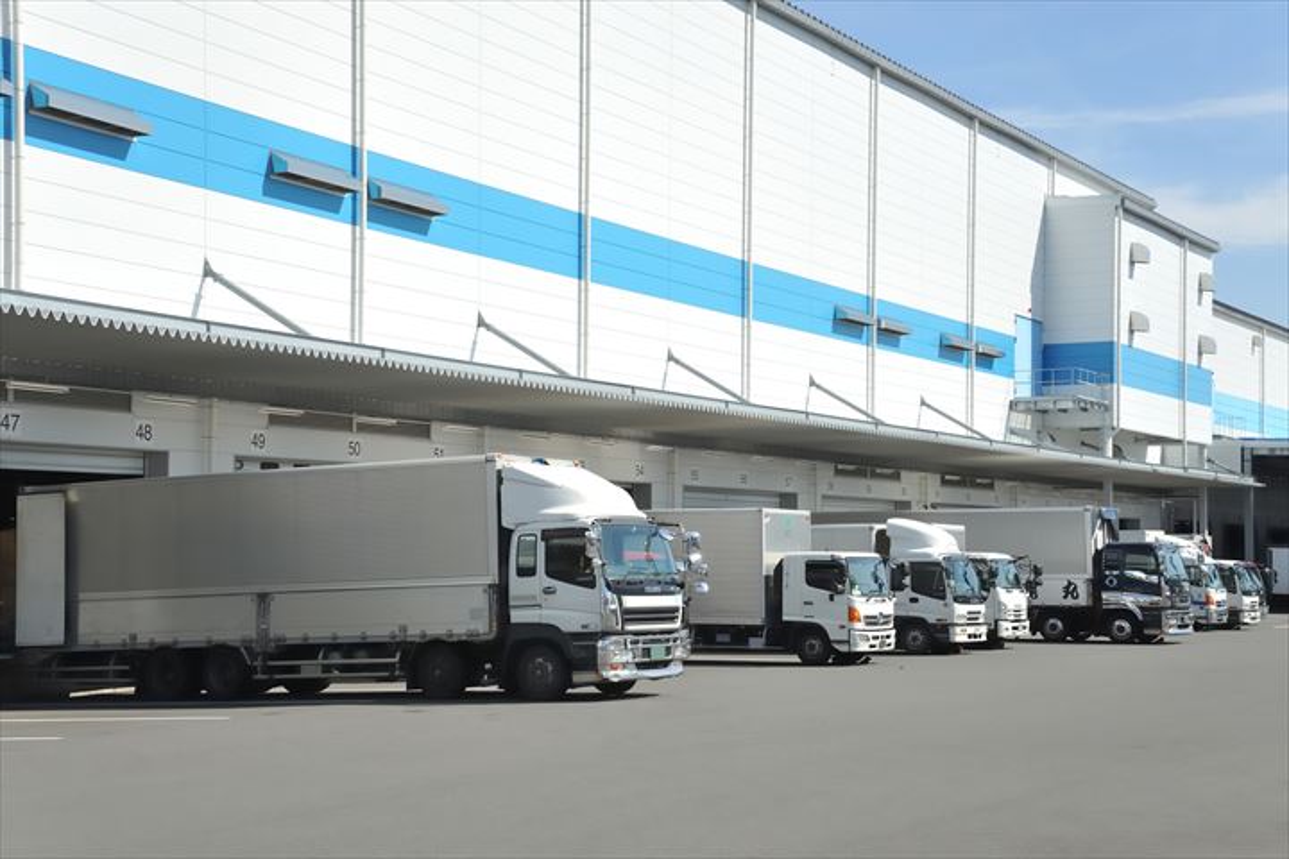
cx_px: 644
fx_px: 2005
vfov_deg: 24.2
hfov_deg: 35.6
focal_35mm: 56
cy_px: 430
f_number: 11
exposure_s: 1/400
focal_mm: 56
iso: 400
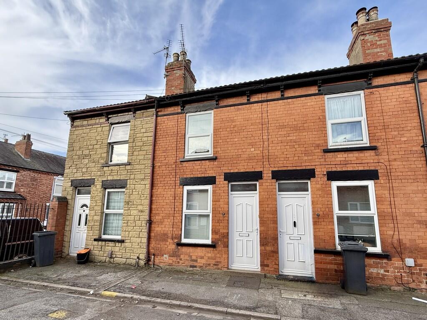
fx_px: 173
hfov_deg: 102.1
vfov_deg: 85.7
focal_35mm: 14
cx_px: 214
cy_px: 160
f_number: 2.2
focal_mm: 2.22
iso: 64
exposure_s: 1/514
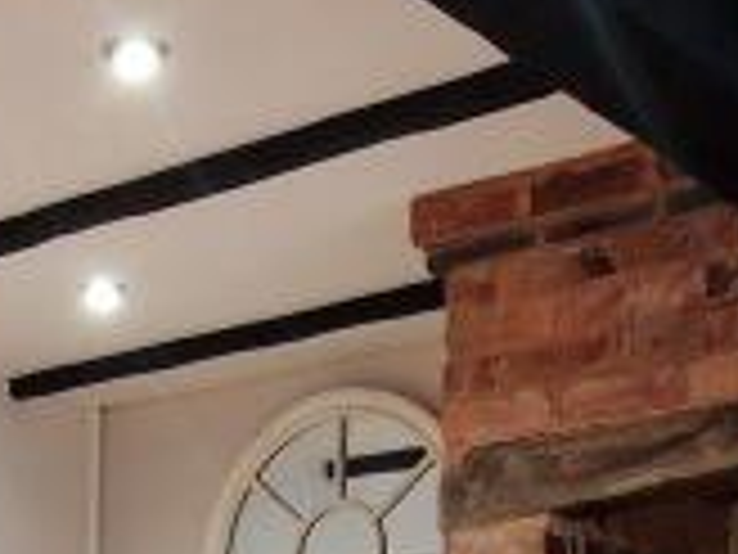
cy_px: 968
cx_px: 148
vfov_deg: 15.8
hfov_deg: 23.8
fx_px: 1727
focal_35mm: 81
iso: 640
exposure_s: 1/33
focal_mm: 2.2
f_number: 2.2
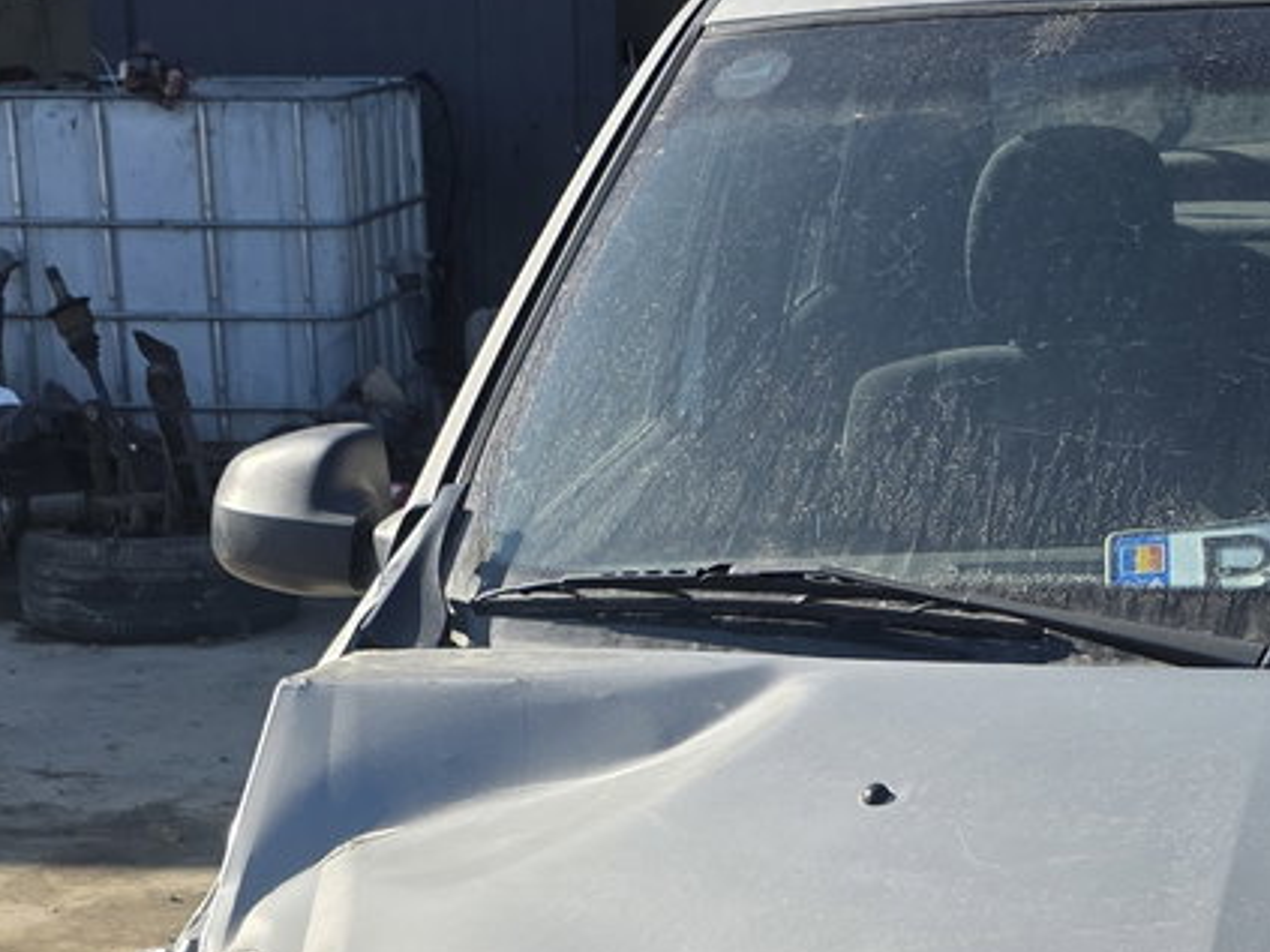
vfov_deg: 16.0
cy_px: 1282
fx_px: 3191
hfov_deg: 22.5
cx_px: 760
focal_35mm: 87
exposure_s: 1/3092
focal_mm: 6.3
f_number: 1.7
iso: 80
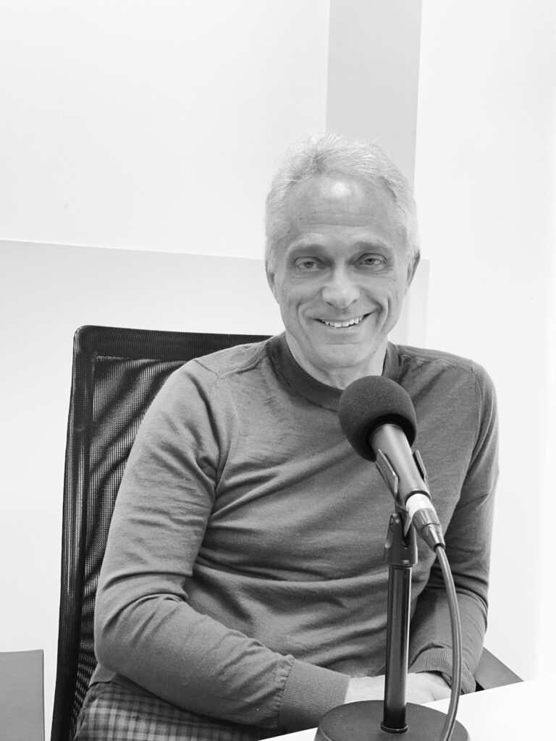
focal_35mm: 48
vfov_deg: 39.7
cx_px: 278
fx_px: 1028
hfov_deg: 30.3
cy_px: 370
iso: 64
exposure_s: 1/50
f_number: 1.78
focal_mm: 6.86
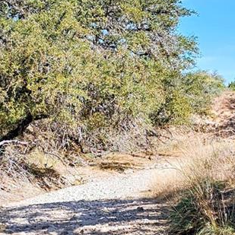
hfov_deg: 17.2
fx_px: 776
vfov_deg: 16.9
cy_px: 224
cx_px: 133
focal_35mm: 101
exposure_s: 1/719
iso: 16
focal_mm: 6.3
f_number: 1.7
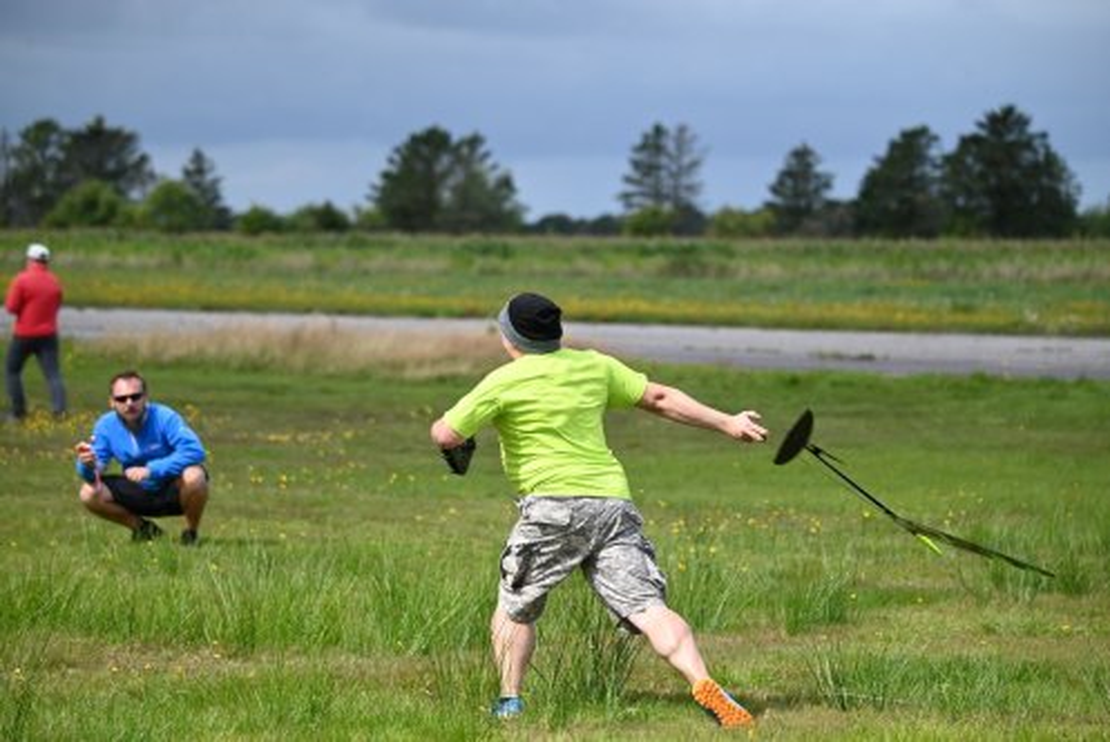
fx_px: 6016
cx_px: 555
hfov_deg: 10.5
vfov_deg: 7.1
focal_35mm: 195
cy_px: 371
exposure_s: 1/1250
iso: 320
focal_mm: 195
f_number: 5.3
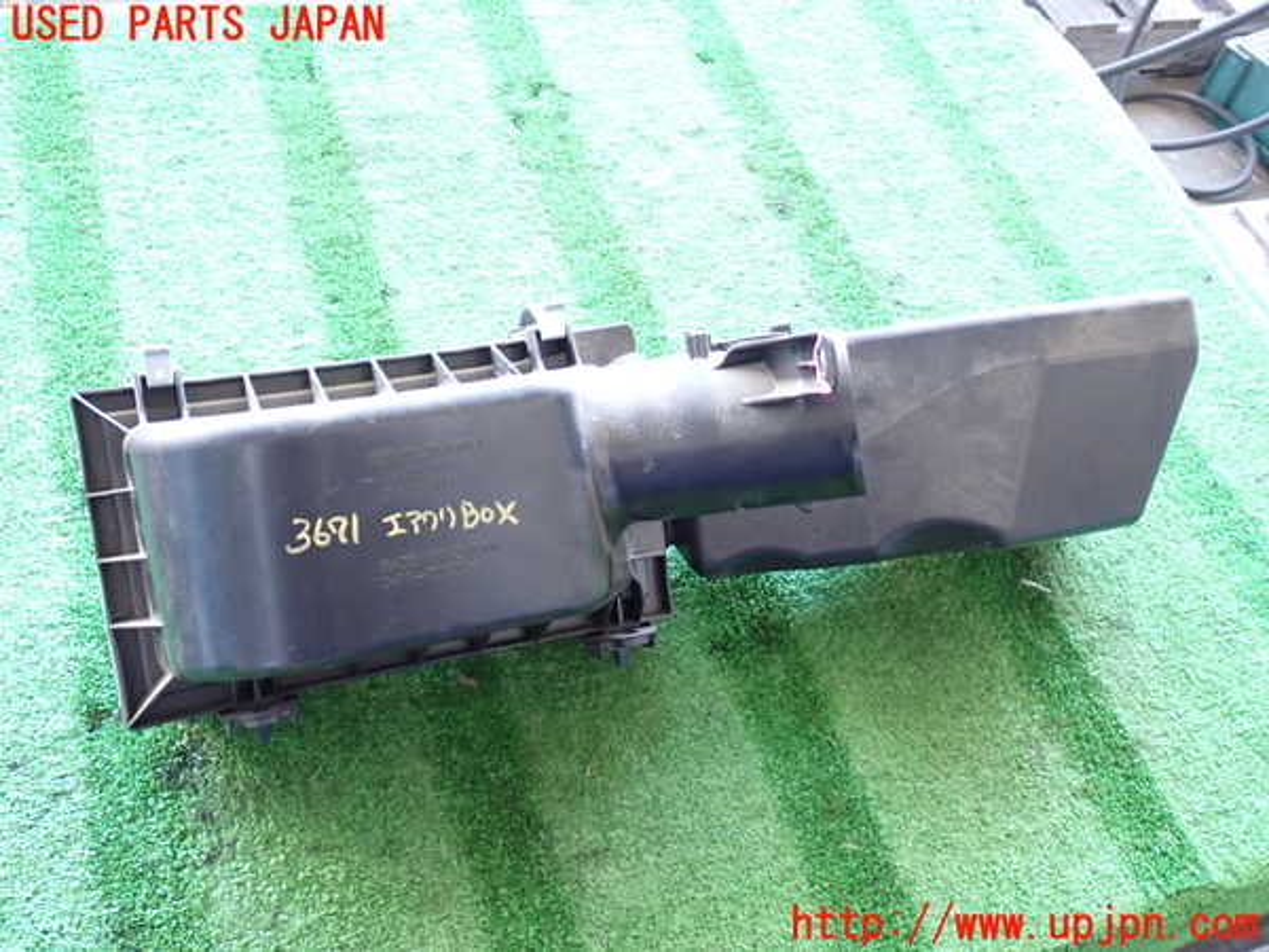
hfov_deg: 51.4
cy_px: 476
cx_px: 634
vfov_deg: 39.7
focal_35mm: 36
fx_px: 1320
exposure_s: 1/40
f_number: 2.5
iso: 500
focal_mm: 6.37
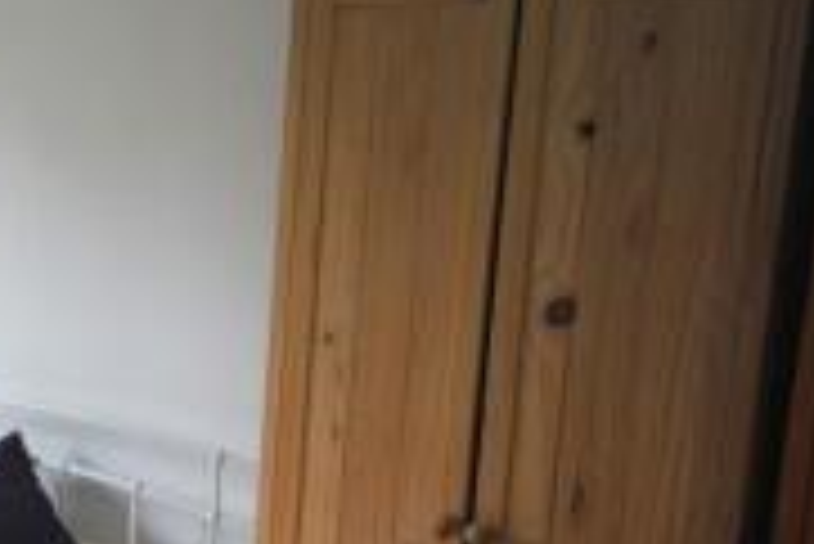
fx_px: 1607
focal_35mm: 71
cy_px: 470
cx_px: -216
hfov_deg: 25.0
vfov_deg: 18.9
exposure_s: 1/25
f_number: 5.3
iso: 400
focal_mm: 18
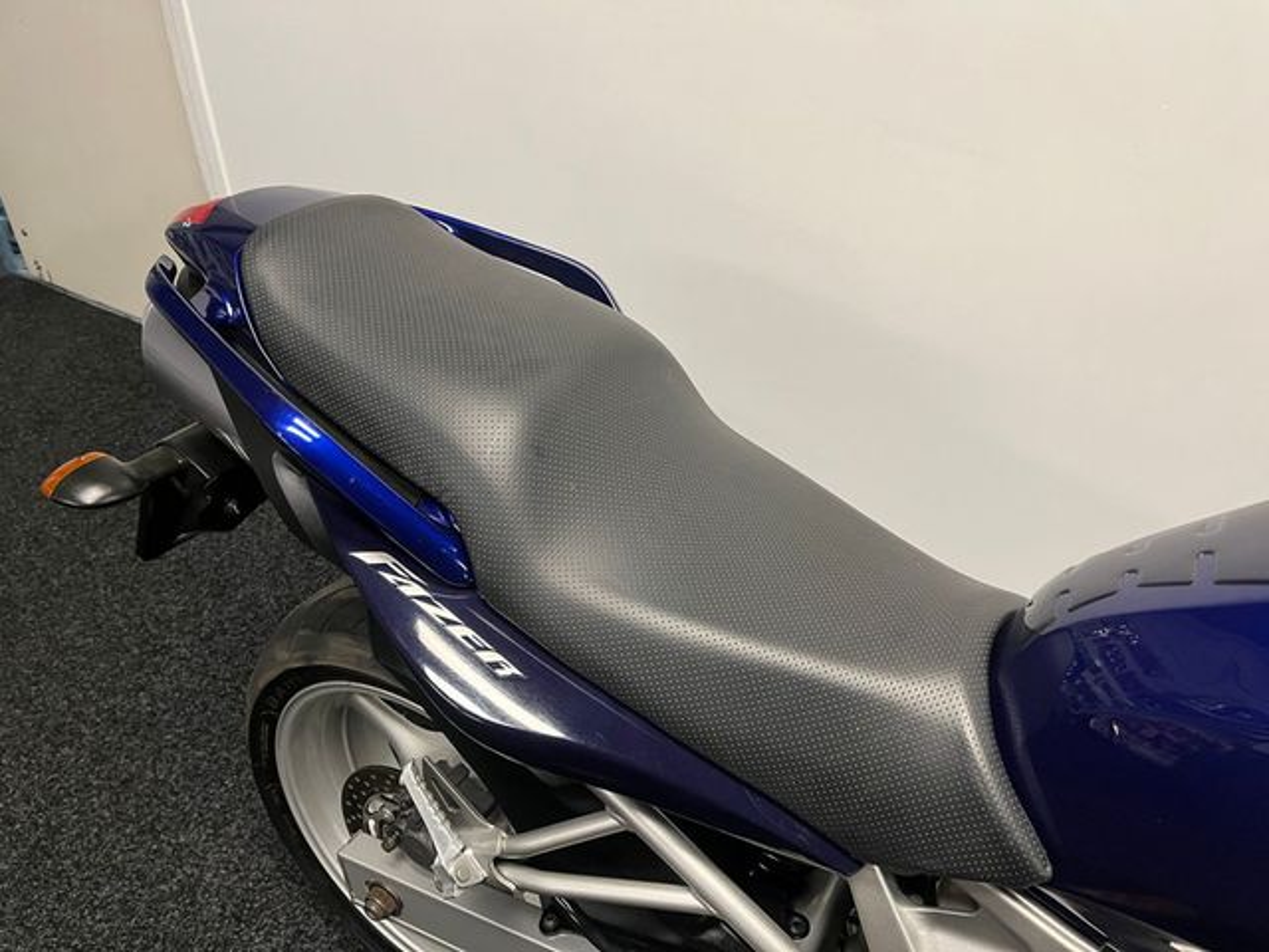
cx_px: 634
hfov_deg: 67.3
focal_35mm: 26
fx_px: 953
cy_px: 476
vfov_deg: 53.1
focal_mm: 5.1
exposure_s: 1/50
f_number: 1.6
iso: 100
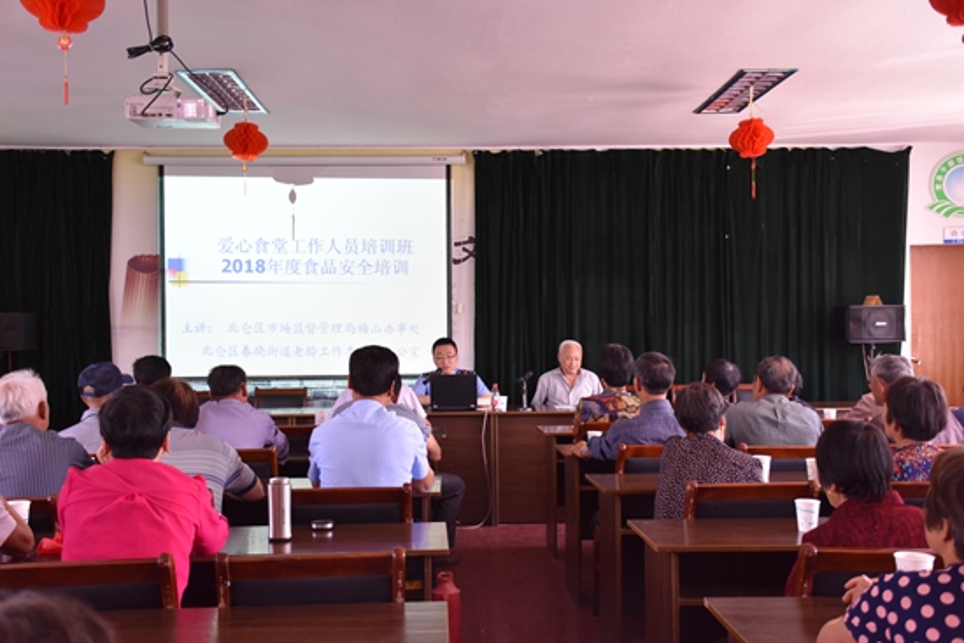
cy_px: 322
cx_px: 482
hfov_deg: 47.9
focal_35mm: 40
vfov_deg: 33.0
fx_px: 1085
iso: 800
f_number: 4.5
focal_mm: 27
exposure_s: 1/80
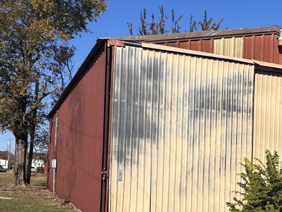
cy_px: 144
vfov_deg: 26.4
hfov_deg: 33.3
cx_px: 248
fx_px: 448
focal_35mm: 55
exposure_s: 1/4630
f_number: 1.6
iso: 50
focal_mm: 5.96
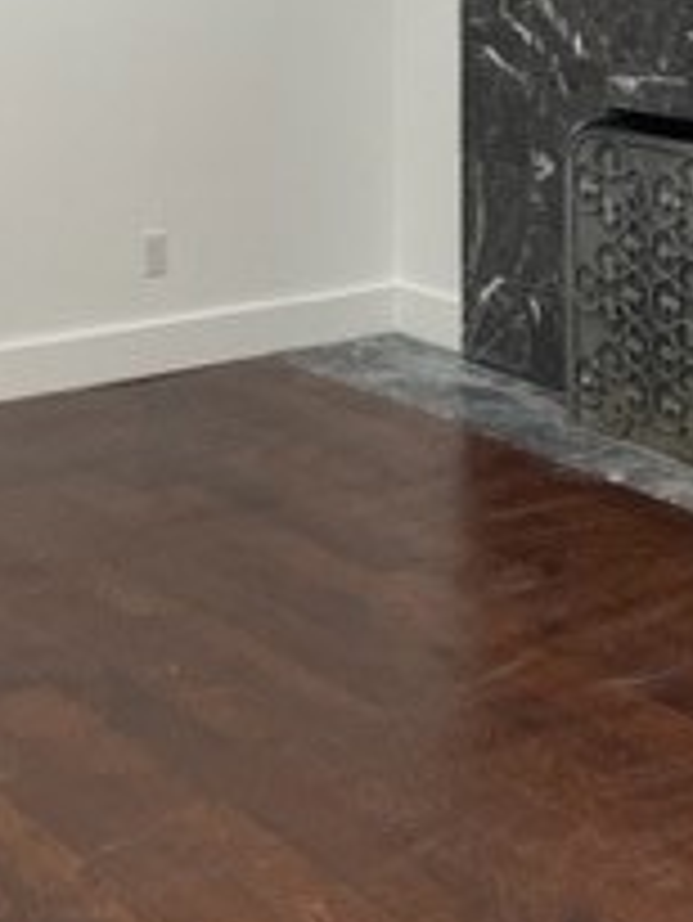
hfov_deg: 18.2
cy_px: 234
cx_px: 490
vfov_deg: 23.9
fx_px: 2160
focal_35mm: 81
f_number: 1.6
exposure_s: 1/121
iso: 100
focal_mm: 4.2
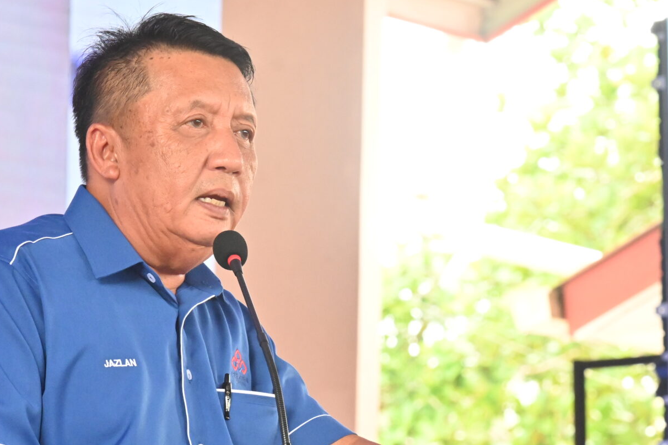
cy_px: 394
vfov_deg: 4.6
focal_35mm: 297
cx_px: 326
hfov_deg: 6.9
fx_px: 5511
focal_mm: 120
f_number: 9
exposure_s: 1/200
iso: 3200
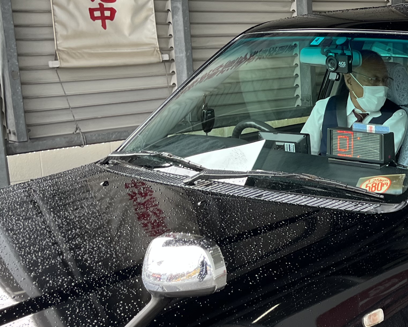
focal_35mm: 67
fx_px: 809
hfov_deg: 25.6
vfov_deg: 22.8
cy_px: 182
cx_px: 480
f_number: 1.6
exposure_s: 1/121
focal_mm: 5.1
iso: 64
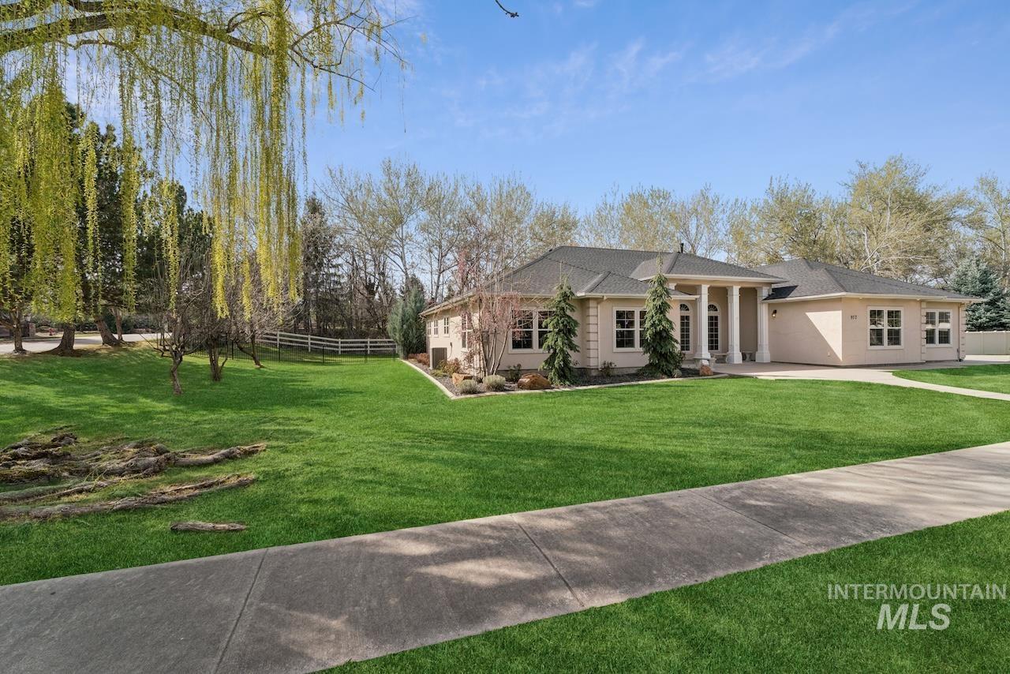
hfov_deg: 97.4
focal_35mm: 16
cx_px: 505
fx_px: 443
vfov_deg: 74.5
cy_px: 337
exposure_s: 1/250
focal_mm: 15.8
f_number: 13
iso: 400
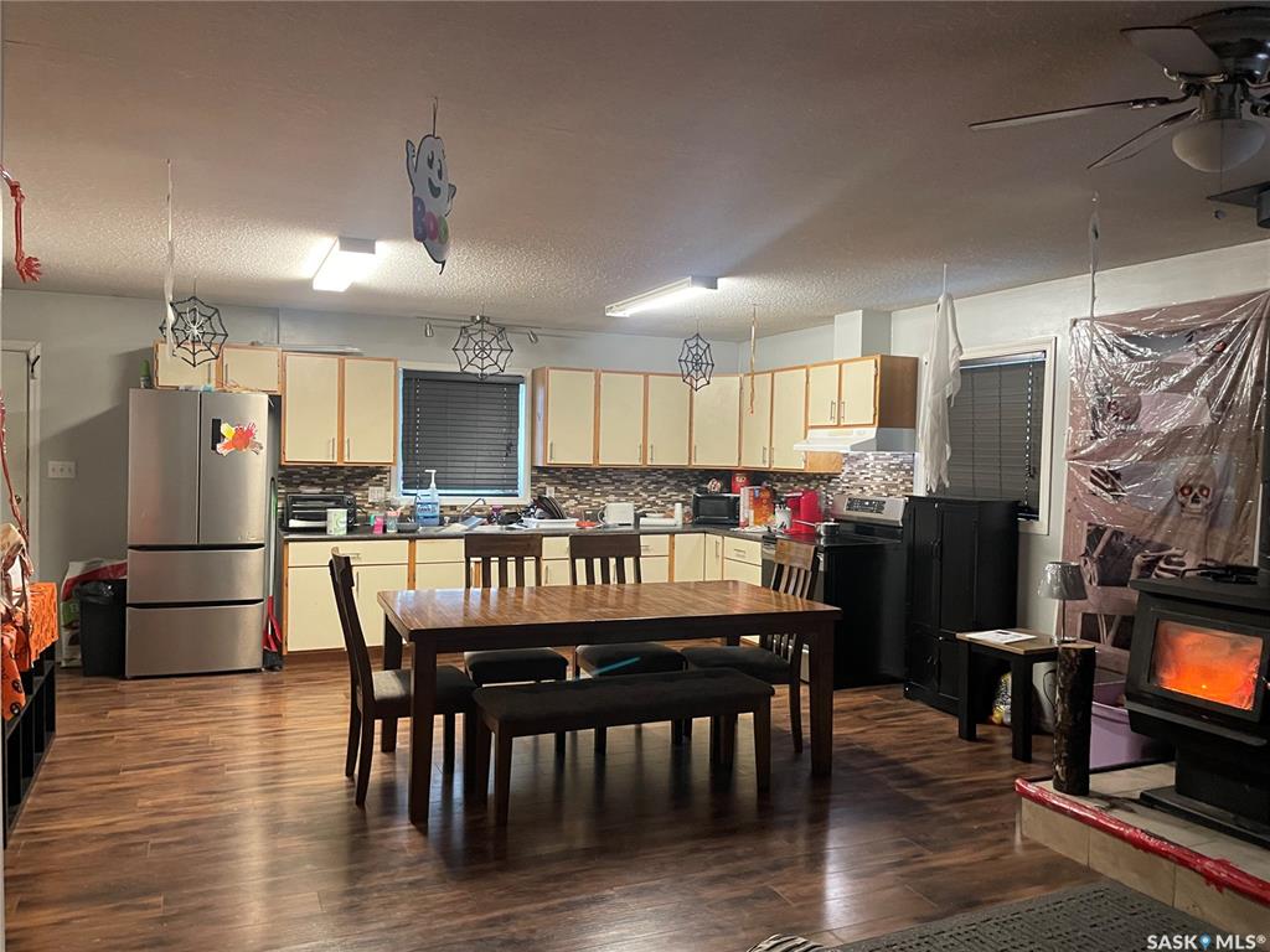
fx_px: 954
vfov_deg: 53.1
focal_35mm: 26
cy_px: 476
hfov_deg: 67.3
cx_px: 635
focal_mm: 4.2
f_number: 1.6
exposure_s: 1/60
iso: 400
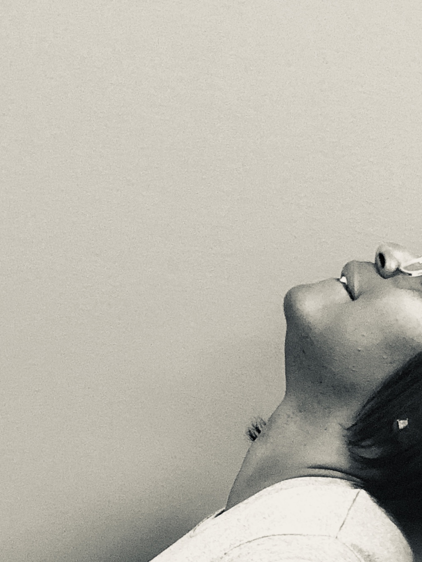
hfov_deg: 9.5
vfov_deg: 12.4
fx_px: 2536
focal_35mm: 156
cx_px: 417
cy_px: 680
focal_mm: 6
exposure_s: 1/24
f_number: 2.4
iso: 160
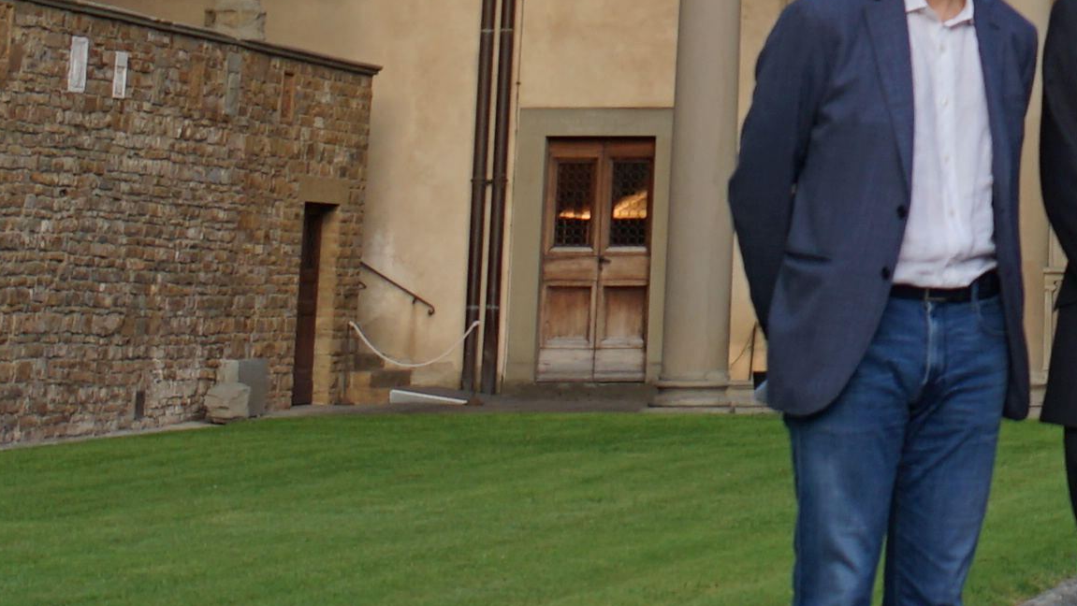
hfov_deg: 15.4
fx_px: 3742
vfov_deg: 8.7
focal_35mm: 131
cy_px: -609
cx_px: 1495
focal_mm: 24
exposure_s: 1/100
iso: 100
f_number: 5
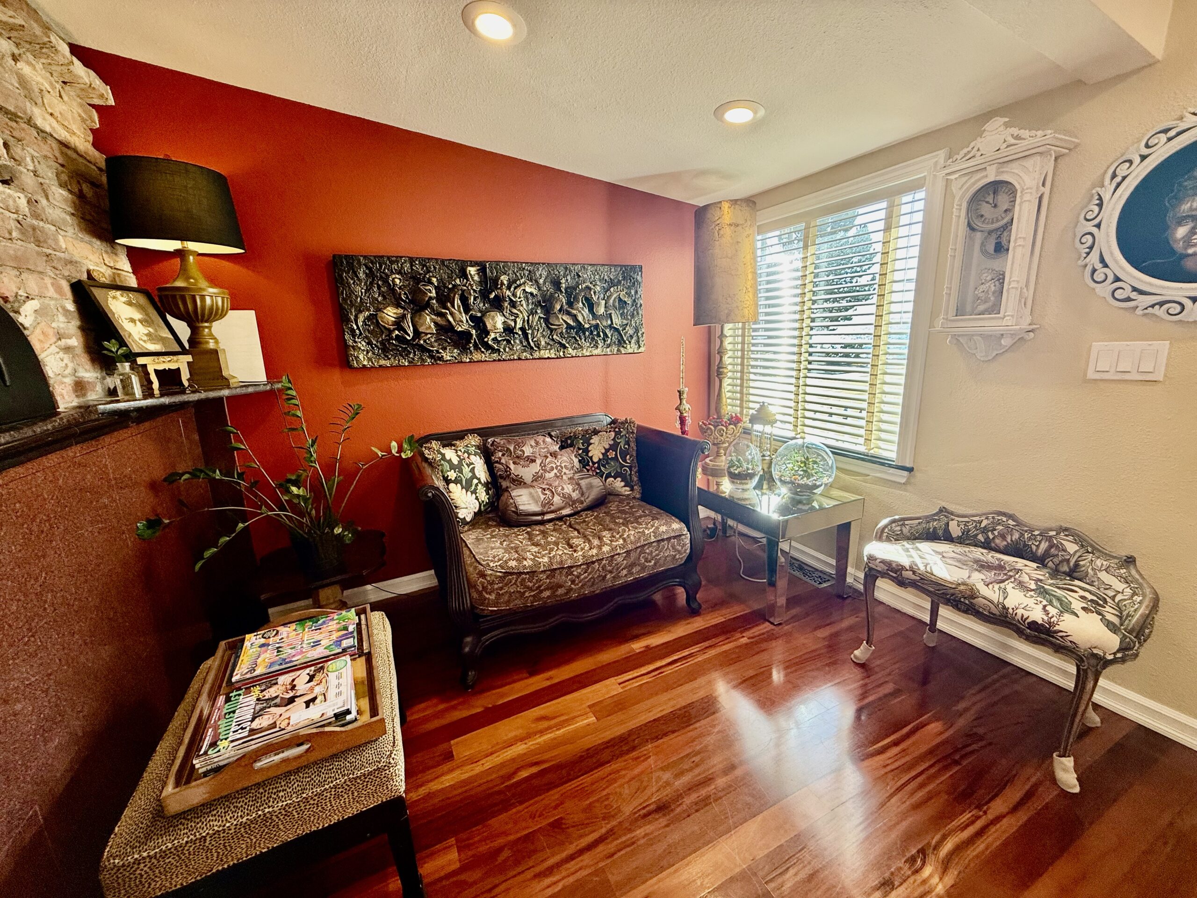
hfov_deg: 102.1
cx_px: 598
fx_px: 484
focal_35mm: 14
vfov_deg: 85.7
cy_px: 449
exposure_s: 1/120
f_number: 2.2
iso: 100
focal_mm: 2.22
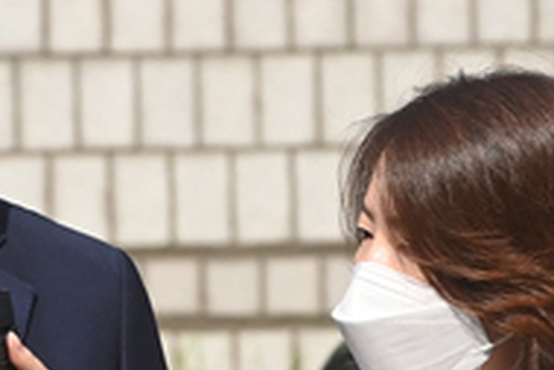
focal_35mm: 675
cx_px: -125
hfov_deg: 3.0
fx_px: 10395
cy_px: 354
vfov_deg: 2.0
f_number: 7.1
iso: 2000
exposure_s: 1/2000
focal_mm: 200
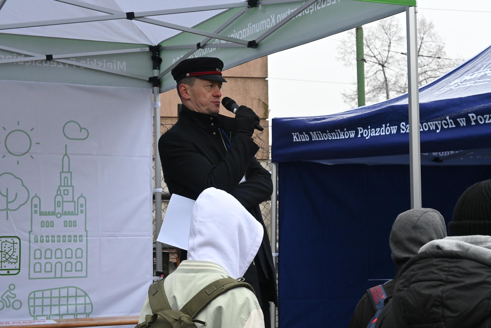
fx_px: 1023
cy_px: 164
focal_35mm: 75
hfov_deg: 27.0
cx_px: 246
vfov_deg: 18.2
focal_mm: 50
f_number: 6.3
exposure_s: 1/500
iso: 2500
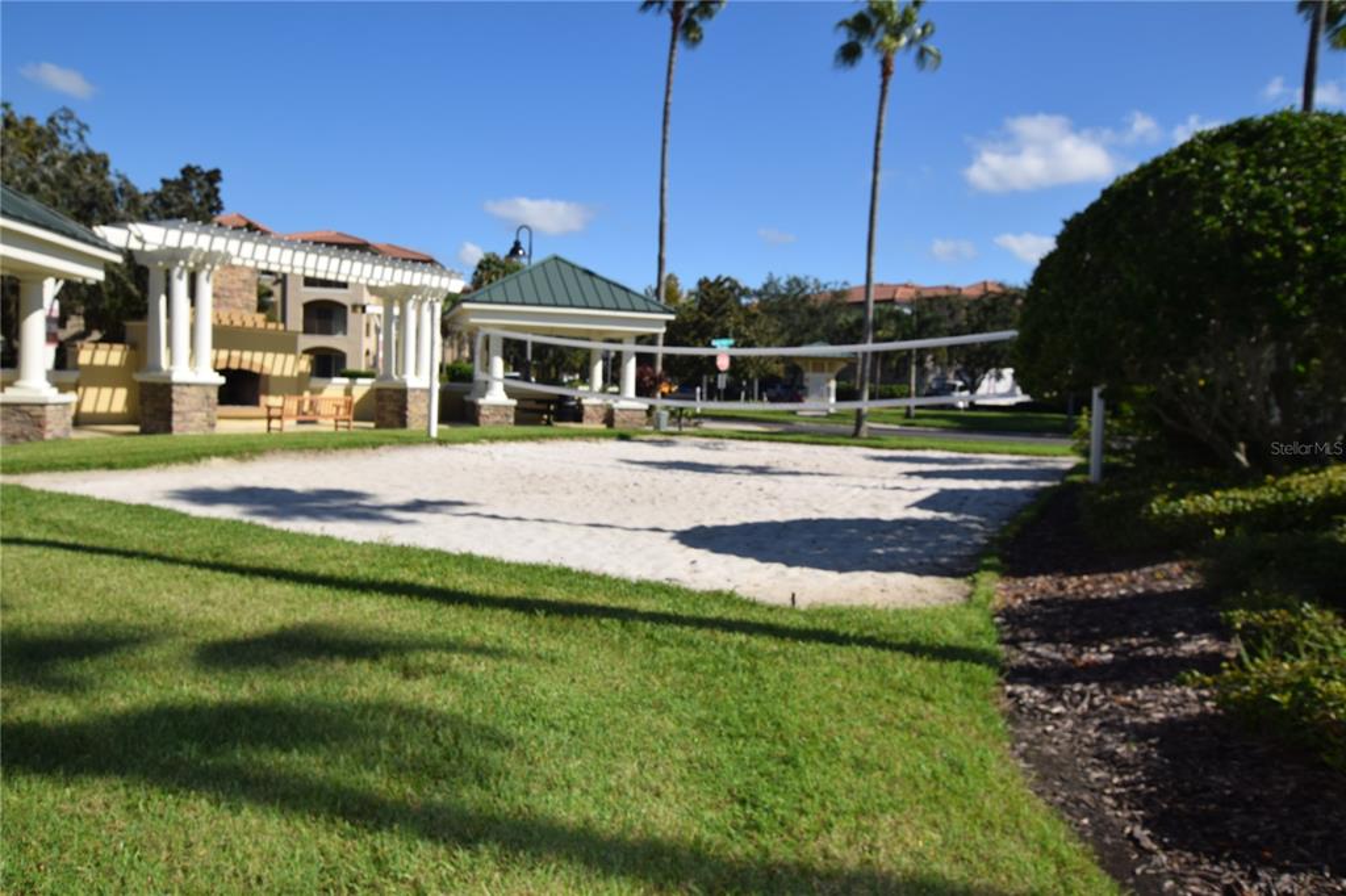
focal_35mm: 27
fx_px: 1009
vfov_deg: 47.9
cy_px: 448
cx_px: 673
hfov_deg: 67.4
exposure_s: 1/200
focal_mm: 18
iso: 100
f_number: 11
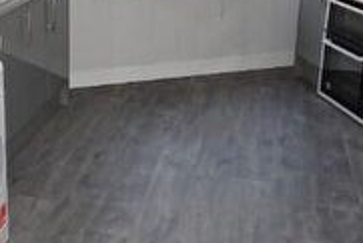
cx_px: 42
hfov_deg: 32.8
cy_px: 7
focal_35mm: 58
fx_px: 585
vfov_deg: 22.6
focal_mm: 10
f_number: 4
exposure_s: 1/160
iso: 320
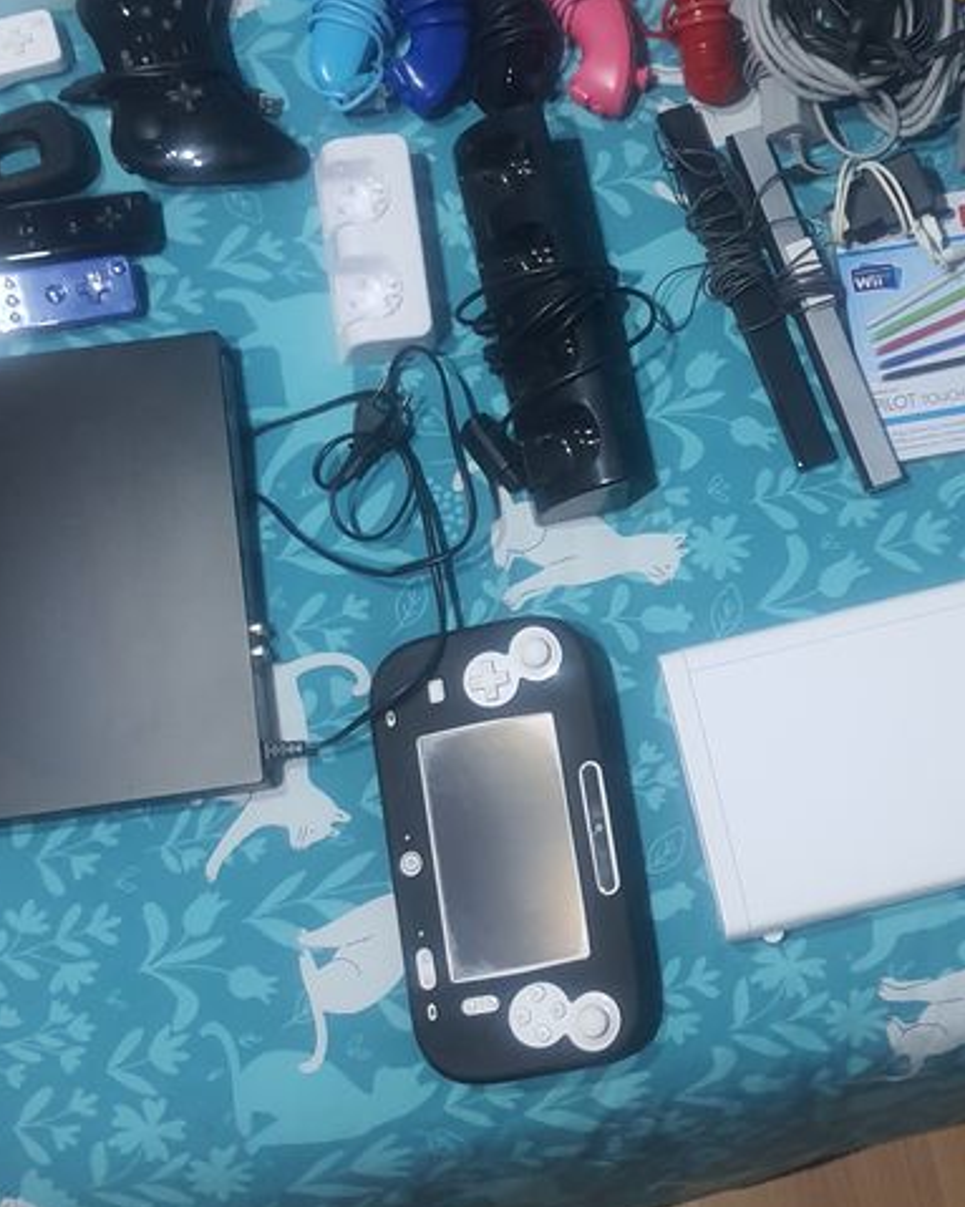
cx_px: 743
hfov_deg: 28.1
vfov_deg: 35.4
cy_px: 607
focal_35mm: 53
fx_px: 1893
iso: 320
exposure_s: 1/50
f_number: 1.7
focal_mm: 4.32
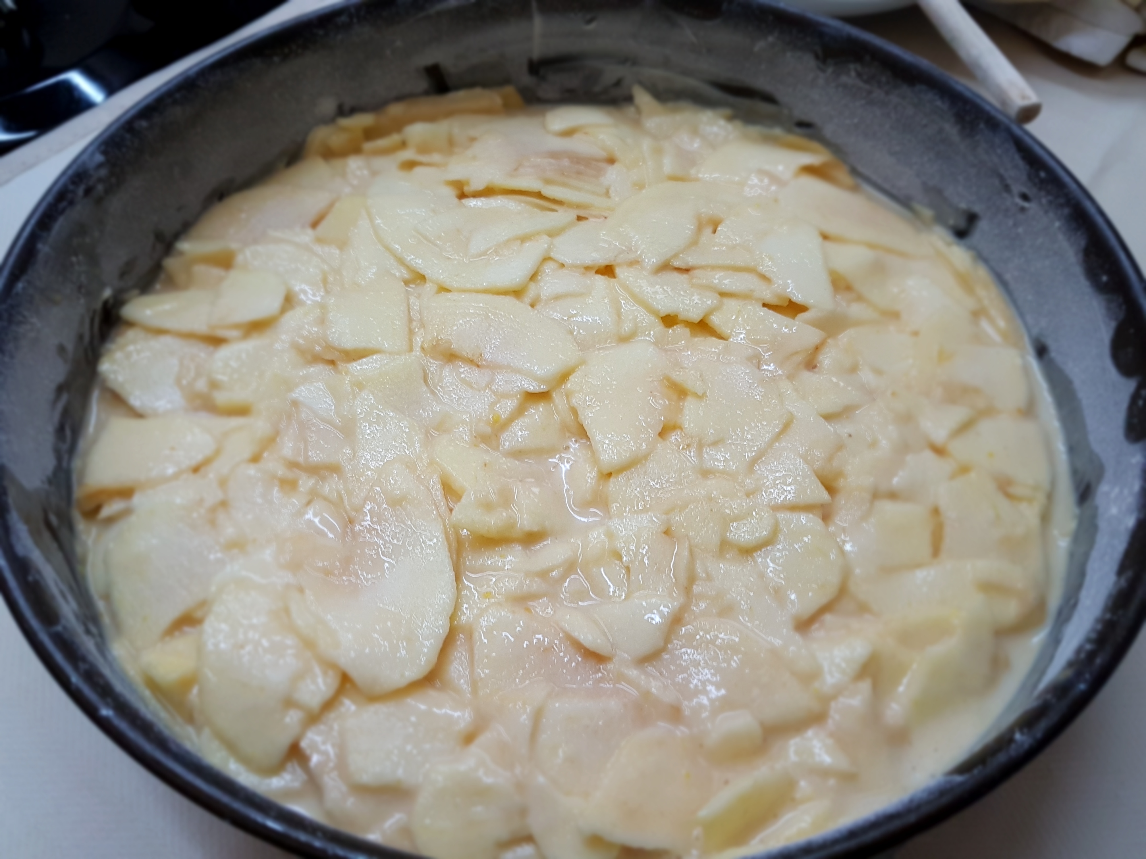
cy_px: 430
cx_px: 573
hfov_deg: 67.3
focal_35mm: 26
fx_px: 861
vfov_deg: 53.1
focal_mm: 4.2
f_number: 1.7
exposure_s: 1/50
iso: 100
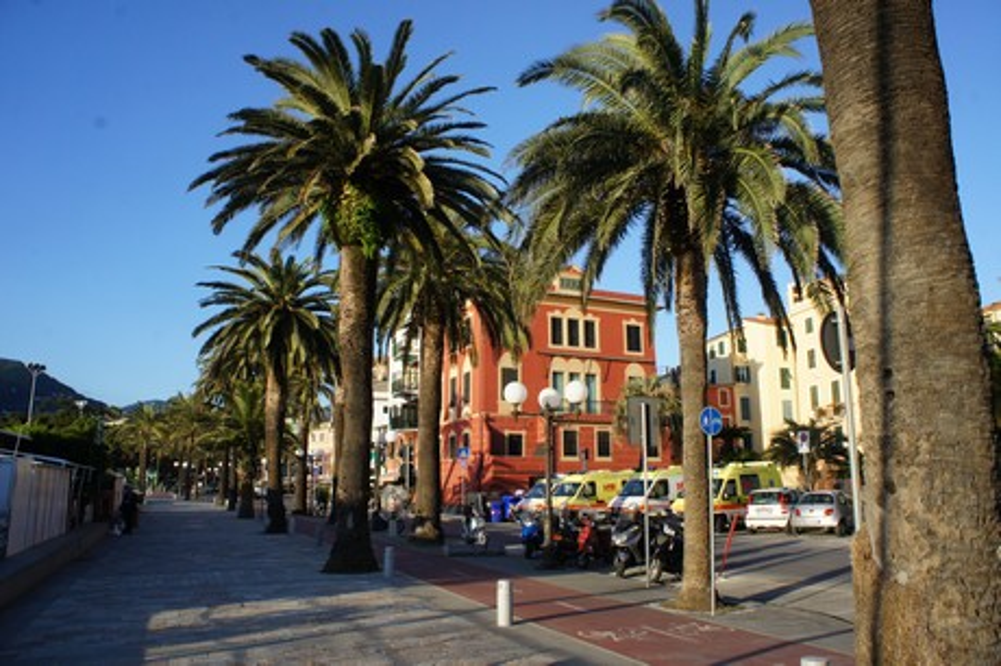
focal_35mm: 27
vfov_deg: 47.9
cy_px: 333
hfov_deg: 67.4
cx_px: 500
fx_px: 750
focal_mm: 18
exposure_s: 1/250
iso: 500
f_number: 11
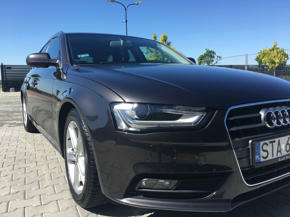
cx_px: 145
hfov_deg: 61.7
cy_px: 108
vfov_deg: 48.2
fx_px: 243
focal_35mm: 29
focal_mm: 4.15
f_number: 2.2
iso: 25
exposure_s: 1/938
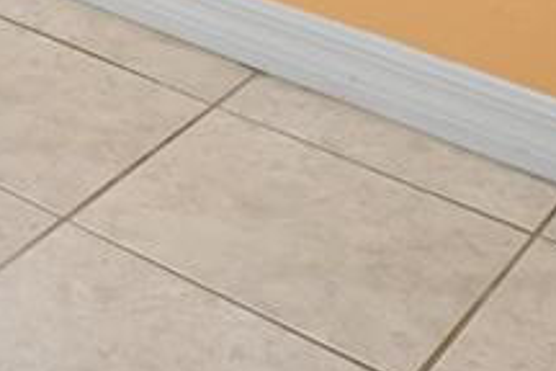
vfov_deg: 9.0
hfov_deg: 14.9
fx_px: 1771
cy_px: -840
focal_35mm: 115
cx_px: -520
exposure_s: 1/20
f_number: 8
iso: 400
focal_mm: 15.5
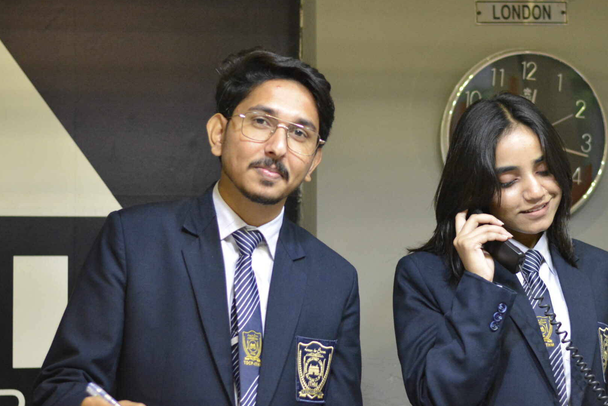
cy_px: 208
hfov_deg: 17.2
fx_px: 2010
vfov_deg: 11.5
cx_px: 409
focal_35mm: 119
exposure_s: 1/500
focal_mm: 50
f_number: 2
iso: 2500
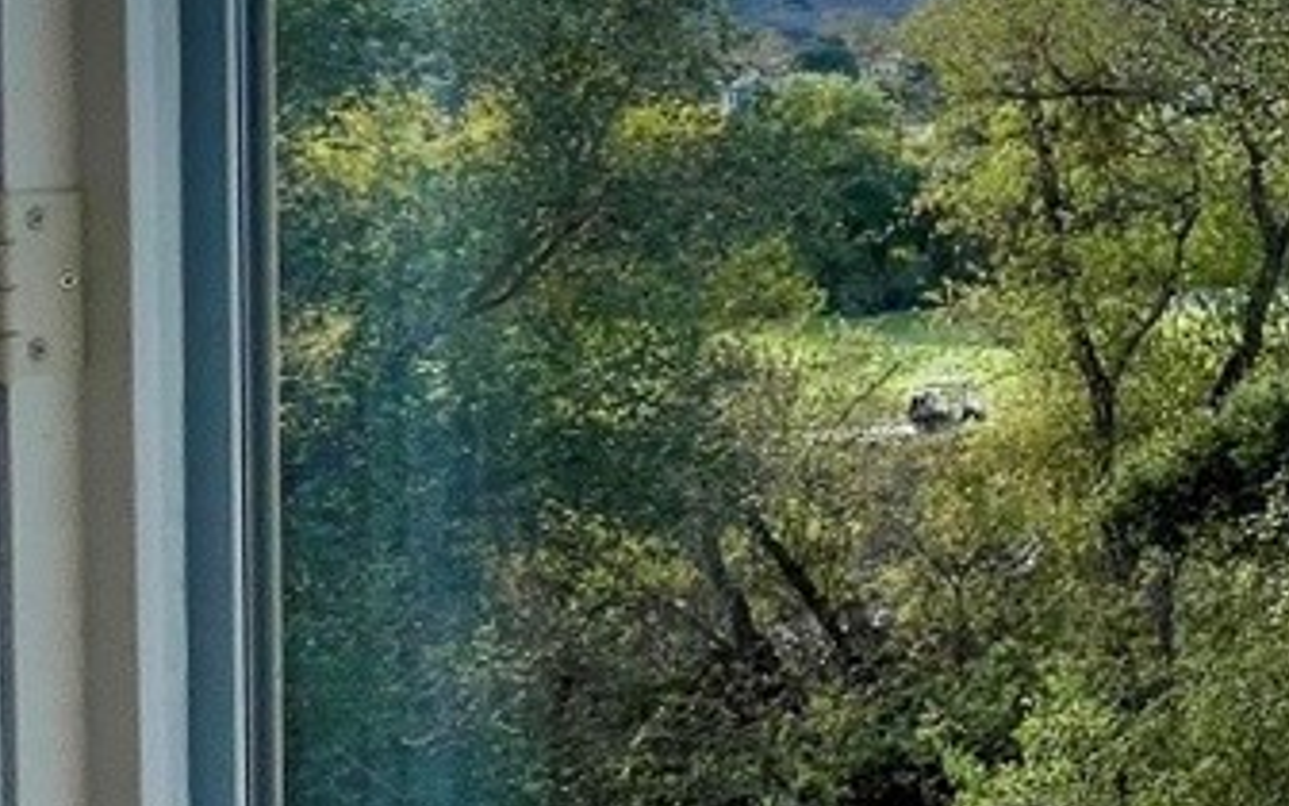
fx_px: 1475
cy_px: 154
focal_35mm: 42
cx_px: 1864
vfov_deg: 29.8
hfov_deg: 30.3
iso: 32
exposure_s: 1/641
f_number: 1.8
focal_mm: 1.57
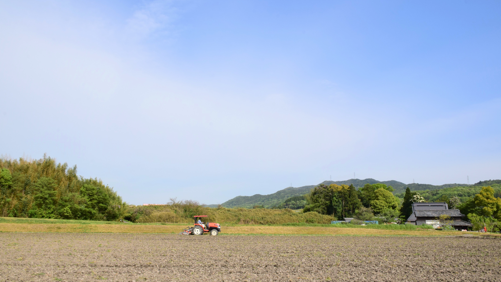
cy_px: 157
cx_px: 245
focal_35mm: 29
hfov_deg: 66.1
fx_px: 385
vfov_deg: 40.1
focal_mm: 18
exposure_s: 1/200
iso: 400
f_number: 22
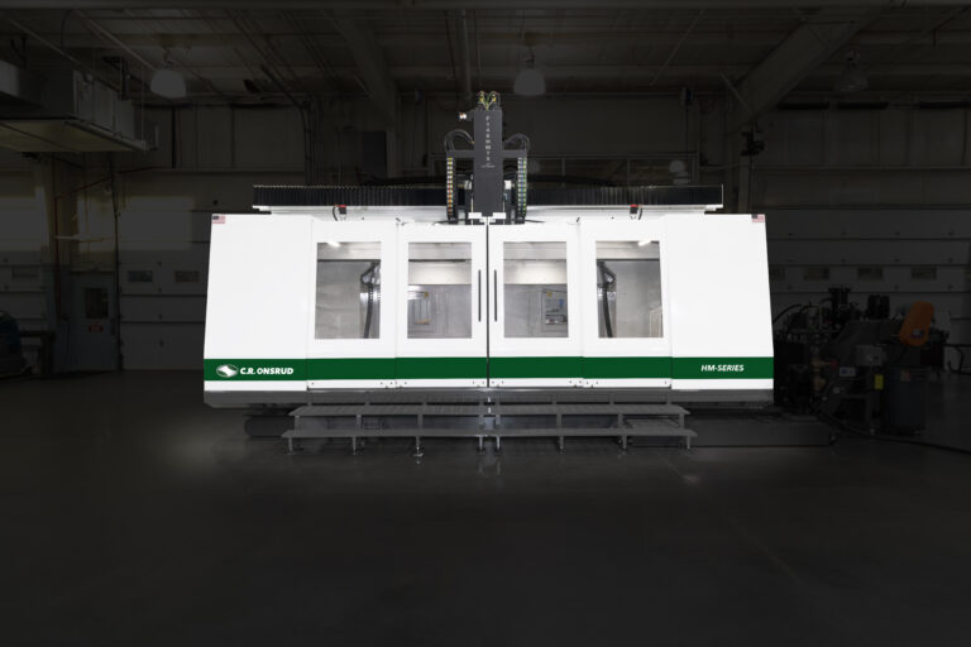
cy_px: 324
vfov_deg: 53.1
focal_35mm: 24
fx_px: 647
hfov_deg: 73.7
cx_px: 486
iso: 500
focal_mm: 24
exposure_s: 1/8
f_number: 18
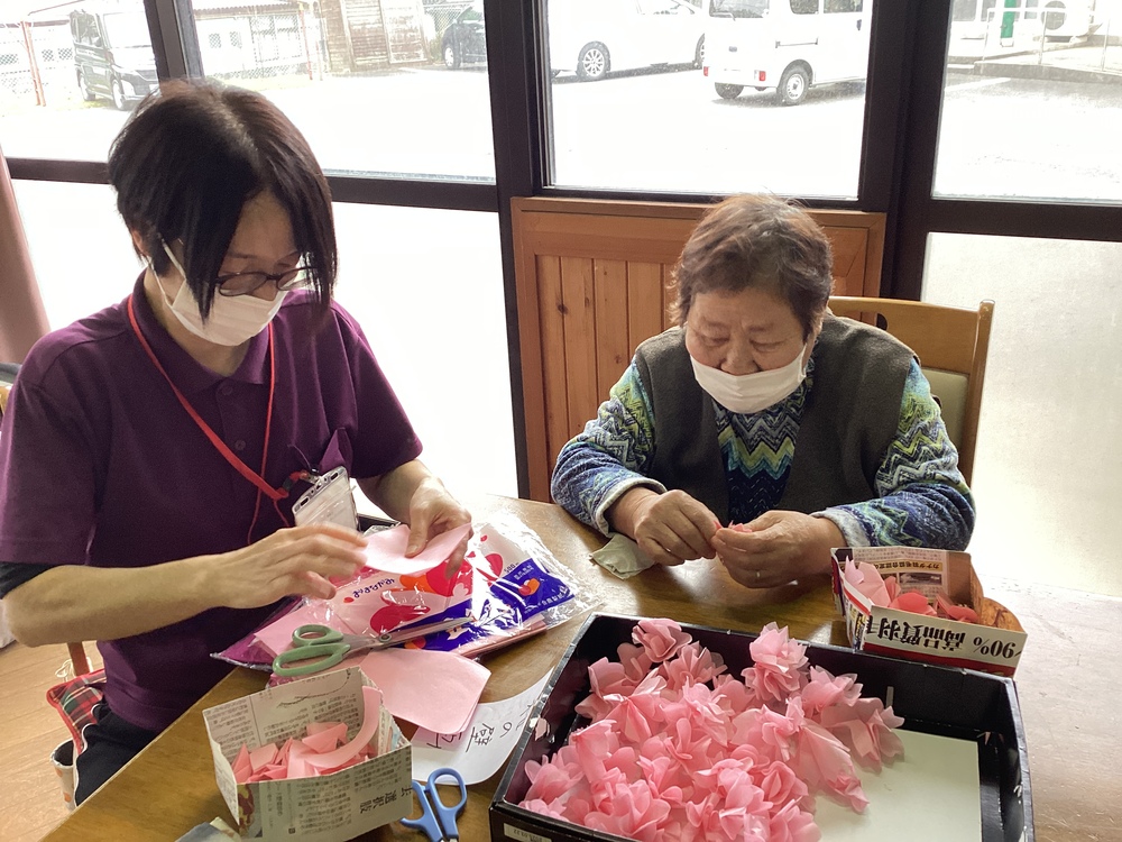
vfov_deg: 45.4
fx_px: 1005
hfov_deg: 58.4
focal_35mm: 31
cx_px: 561
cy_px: 421
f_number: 2.4
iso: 80
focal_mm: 3.3
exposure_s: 1/60
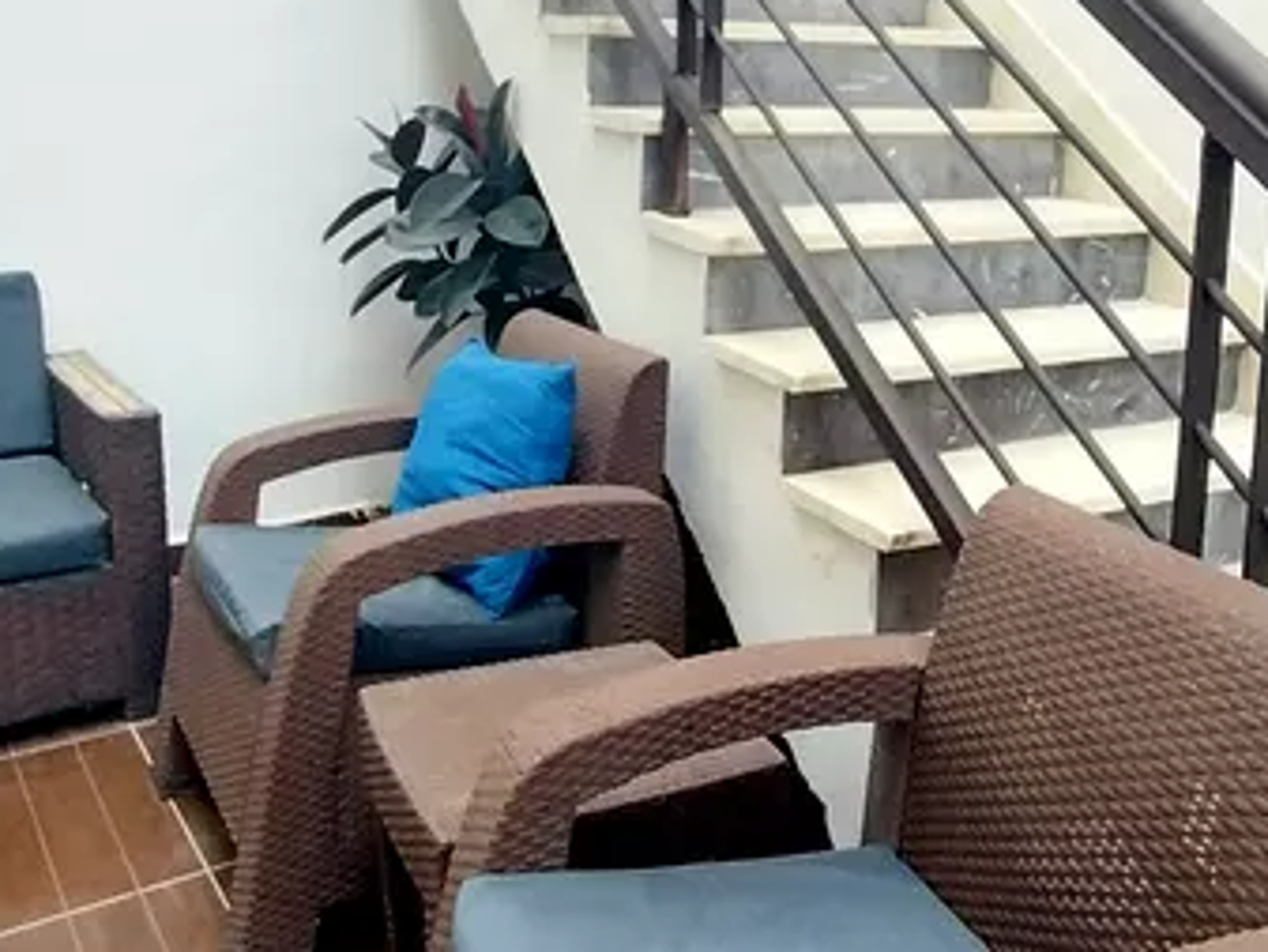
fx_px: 1319
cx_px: 815
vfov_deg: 39.0
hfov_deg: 50.7
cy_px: 286
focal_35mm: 36
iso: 100
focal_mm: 1.3
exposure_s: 1/100
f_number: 2.2
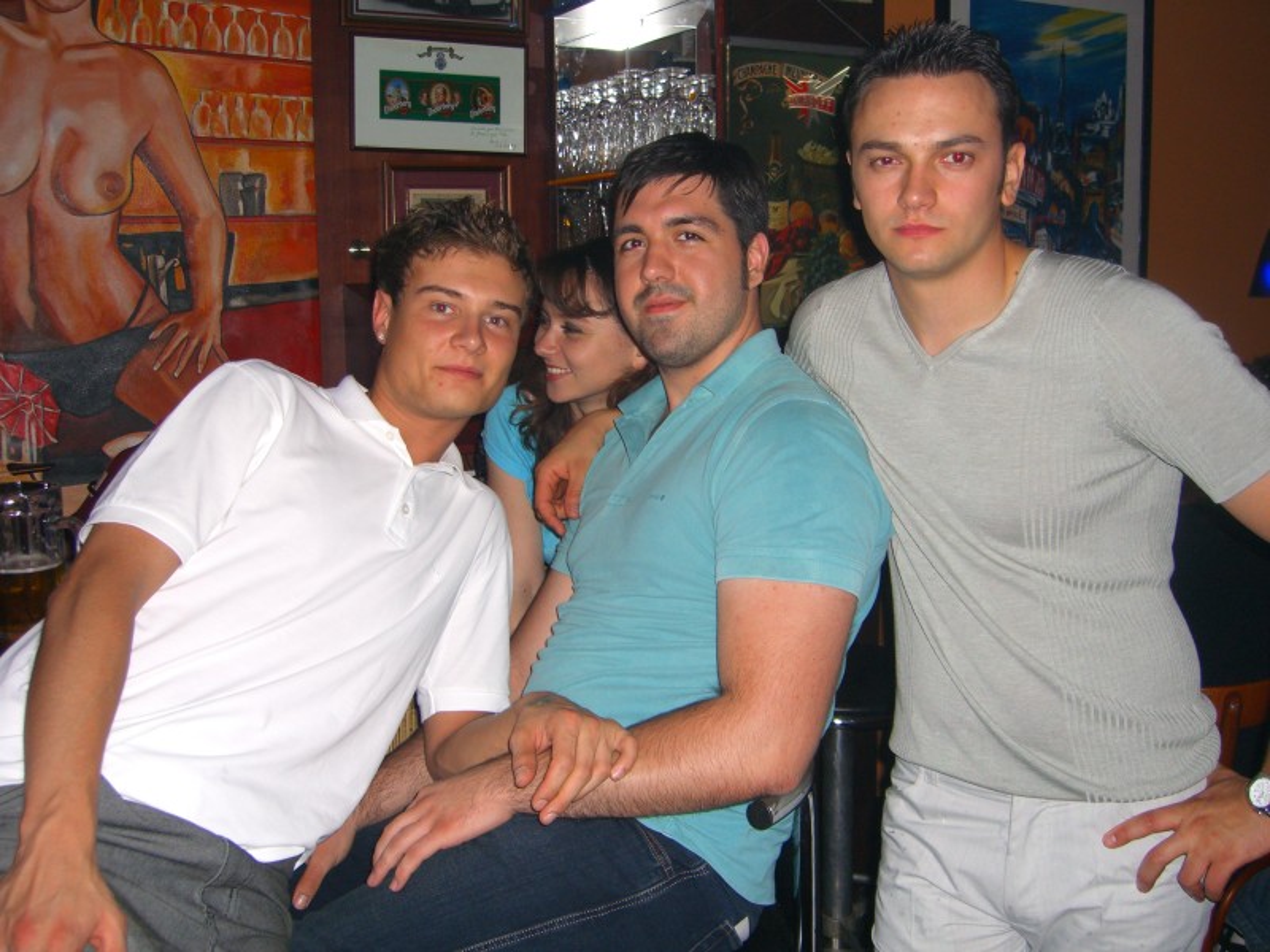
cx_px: 635
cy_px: 476
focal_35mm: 38
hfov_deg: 49.0
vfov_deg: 37.7
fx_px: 1394
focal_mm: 7.9
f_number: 2.8
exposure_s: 1/60
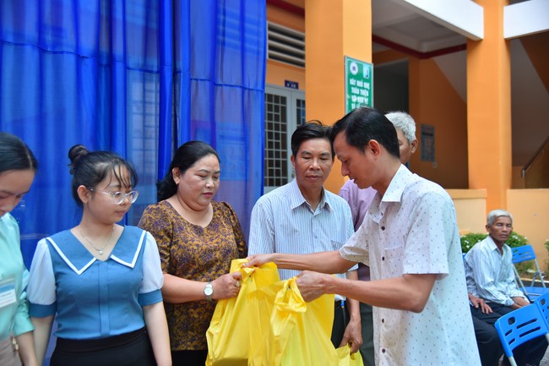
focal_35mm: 34
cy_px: 183
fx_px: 518
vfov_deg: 38.9
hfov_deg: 55.8
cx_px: 274
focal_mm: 34
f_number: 4
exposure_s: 1/160
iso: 250
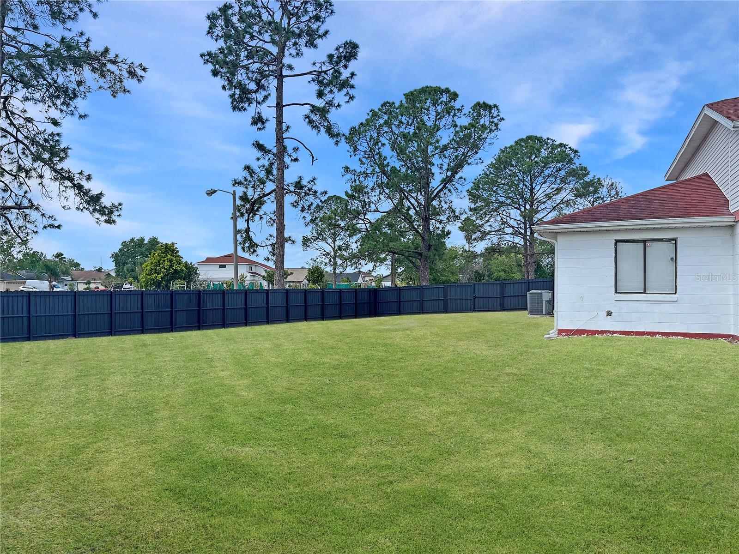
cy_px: 277
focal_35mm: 26
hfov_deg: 67.3
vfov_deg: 53.1
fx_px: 555
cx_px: 370
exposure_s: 1/3311
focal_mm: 5.1
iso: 50
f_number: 1.6
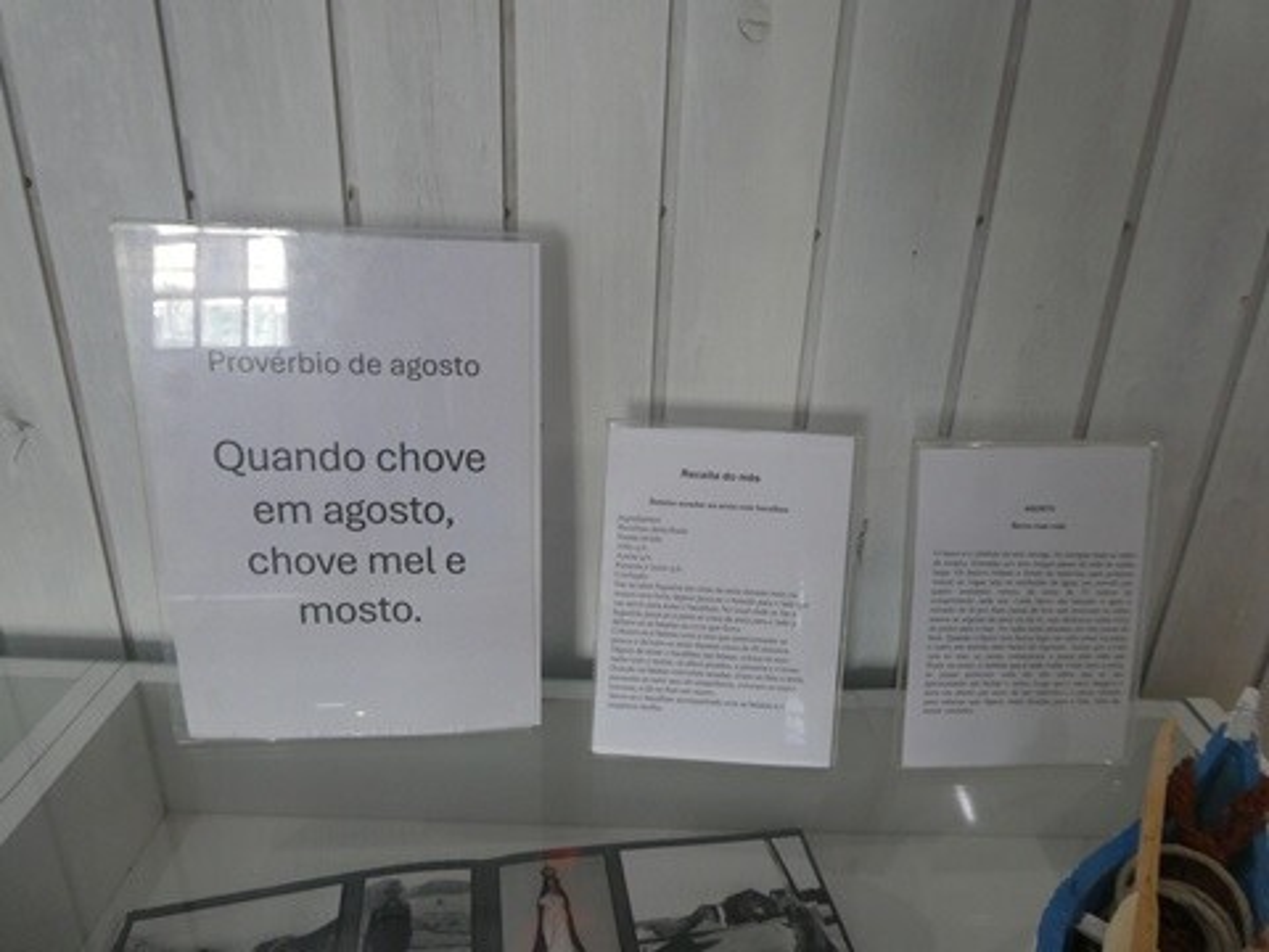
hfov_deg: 71.6
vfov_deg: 56.8
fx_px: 880
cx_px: 634
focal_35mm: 24
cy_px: 476
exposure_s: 1/60
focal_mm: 4.3
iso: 320
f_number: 3.3
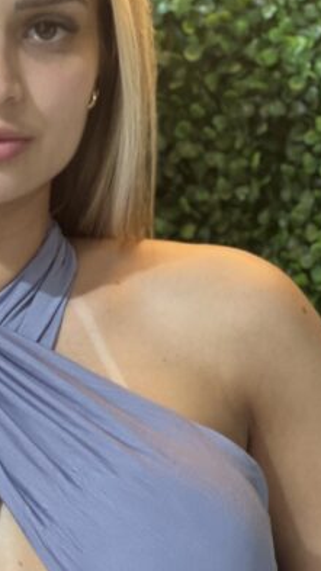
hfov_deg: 6.1
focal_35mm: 199
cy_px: 389
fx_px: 3012
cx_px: 33
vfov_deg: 10.8
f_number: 2.8
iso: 200
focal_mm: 9
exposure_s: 1/40
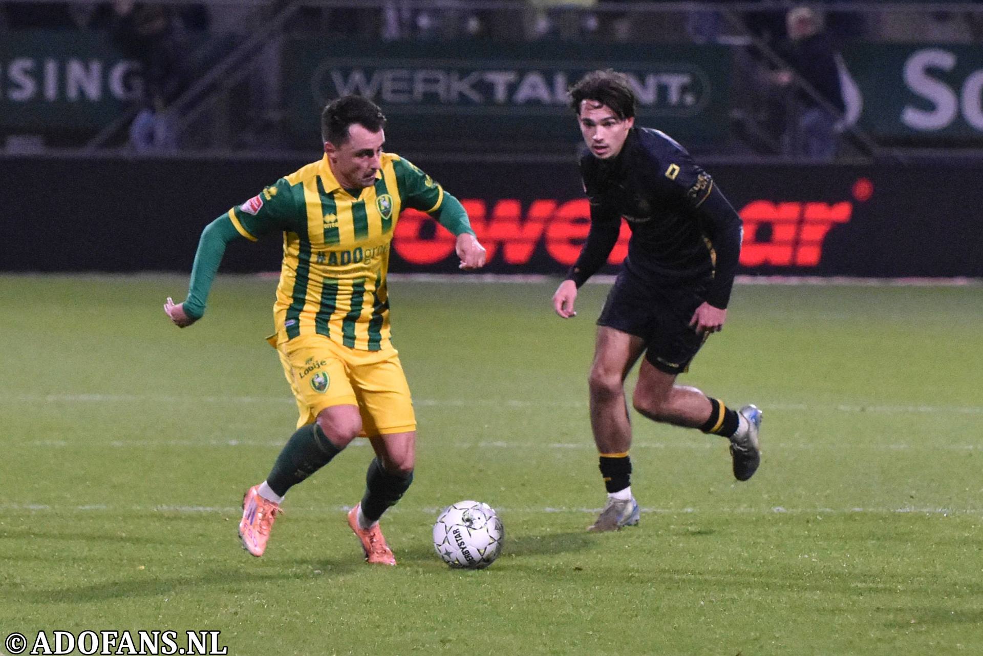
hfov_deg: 10.2
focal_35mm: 202
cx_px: 492
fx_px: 5529
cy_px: 328
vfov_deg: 6.8
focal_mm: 135
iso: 3200
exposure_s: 1/800
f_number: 2.8
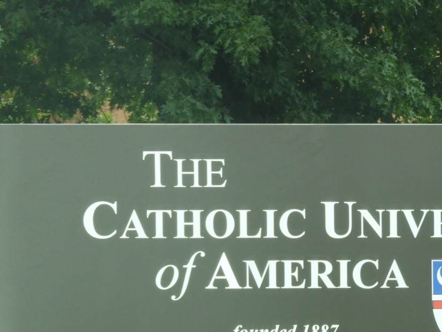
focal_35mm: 526
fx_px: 6717
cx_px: 318
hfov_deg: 3.8
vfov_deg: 2.8
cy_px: 264
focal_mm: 53.7
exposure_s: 1/125
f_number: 5.5
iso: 180
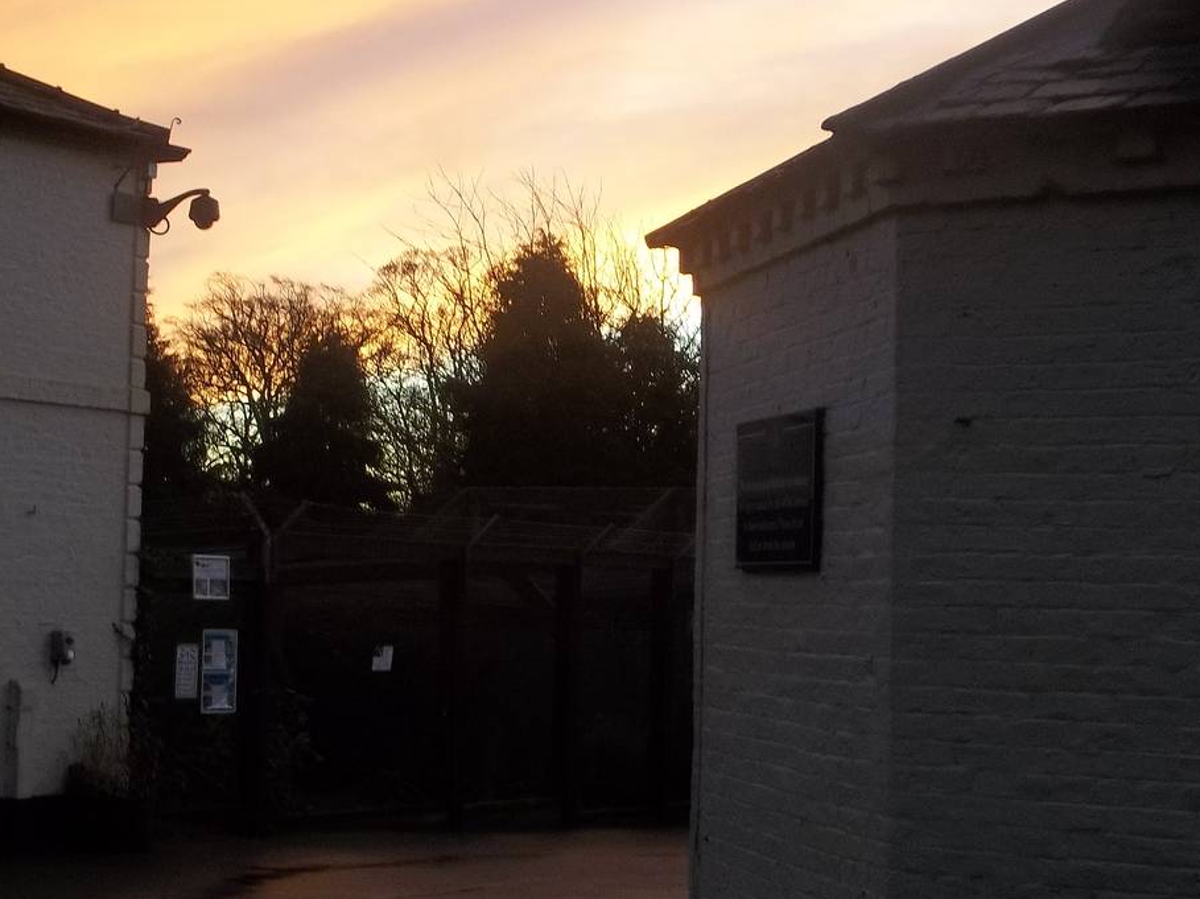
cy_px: 409
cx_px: 372
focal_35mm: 81
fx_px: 2807
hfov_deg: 24.0
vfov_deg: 18.2
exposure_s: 1/40
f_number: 3.7
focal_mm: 8.3
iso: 87
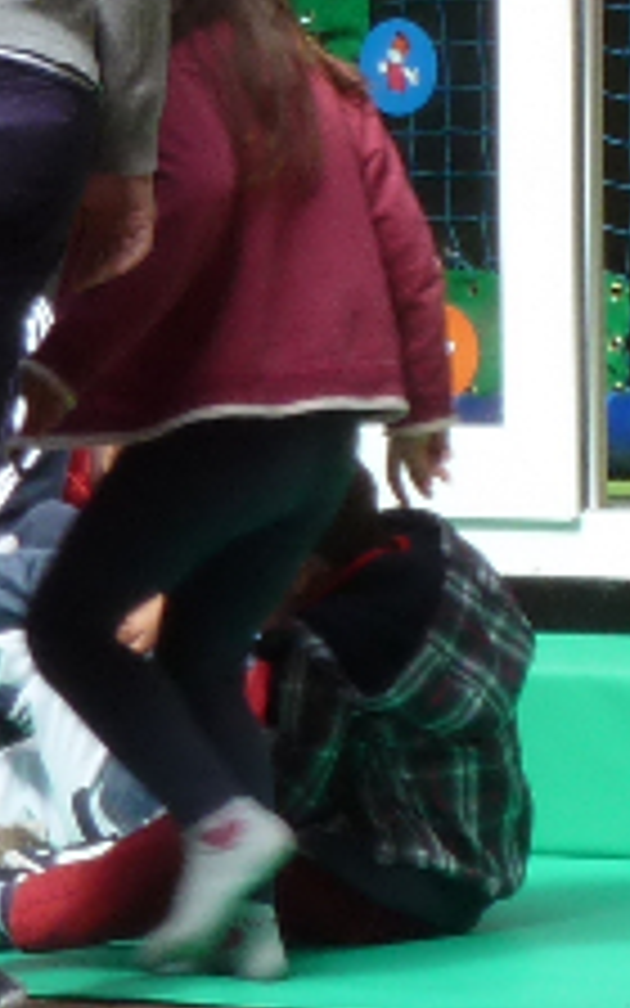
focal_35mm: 472
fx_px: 12966
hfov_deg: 2.8
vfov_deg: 4.4
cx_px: 1354
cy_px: -441
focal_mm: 13.7
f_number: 4.2
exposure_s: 1/80
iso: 80
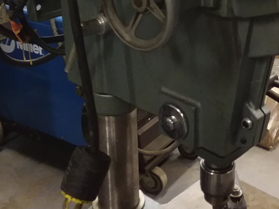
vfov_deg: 22.6
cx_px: 170
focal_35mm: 63
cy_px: 13
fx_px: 508
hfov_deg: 30.6
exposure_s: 1/17
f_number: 1.9
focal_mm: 2.47
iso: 160
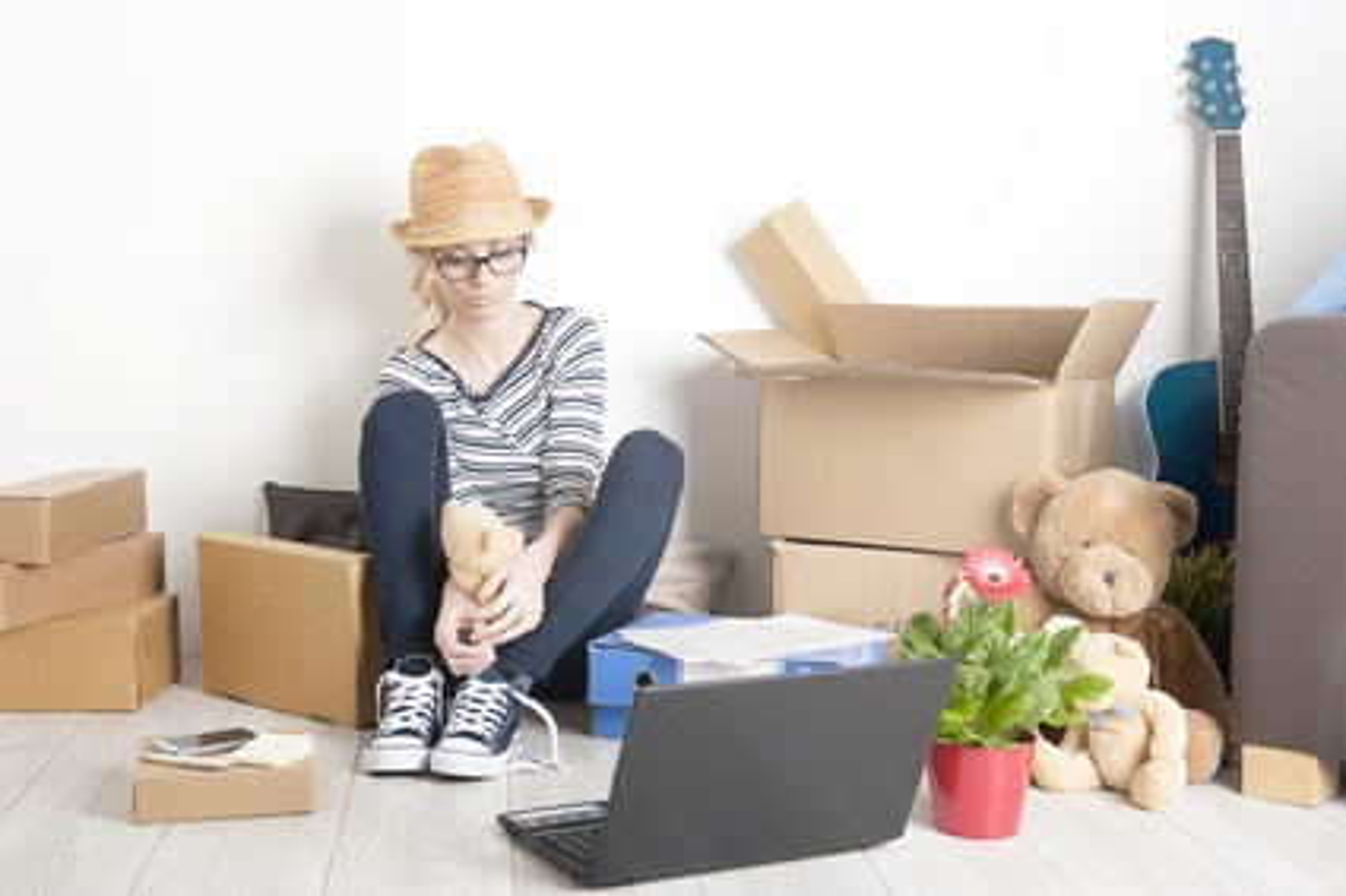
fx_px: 1943
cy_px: 448
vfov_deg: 26.0
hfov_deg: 38.2
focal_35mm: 52
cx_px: 673
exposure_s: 1/125
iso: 200
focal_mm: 52
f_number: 6.3
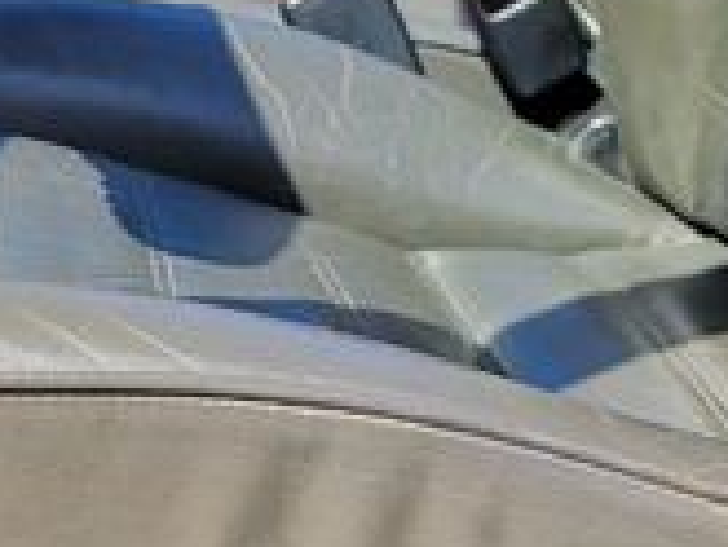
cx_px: 57
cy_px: 216
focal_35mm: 93
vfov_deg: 15.9
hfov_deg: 20.6
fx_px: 1957
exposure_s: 1/310
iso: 16
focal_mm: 6.7
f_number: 1.8
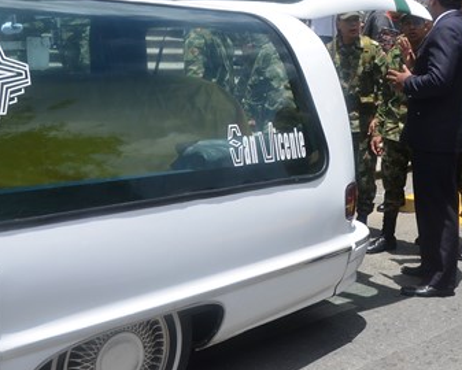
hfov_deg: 36.1
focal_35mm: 51
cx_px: 326
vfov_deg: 29.2
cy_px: 89
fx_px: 698
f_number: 8
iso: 140
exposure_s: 1/250
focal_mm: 18
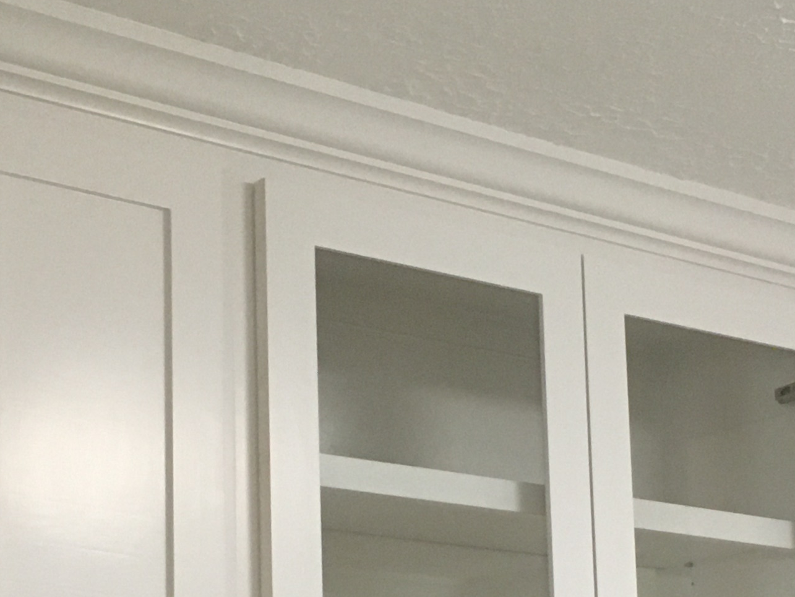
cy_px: 583
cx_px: 408
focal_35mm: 91
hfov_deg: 21.5
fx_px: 2090
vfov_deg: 16.0
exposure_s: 1/30
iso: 160
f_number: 2.2
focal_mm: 4.15
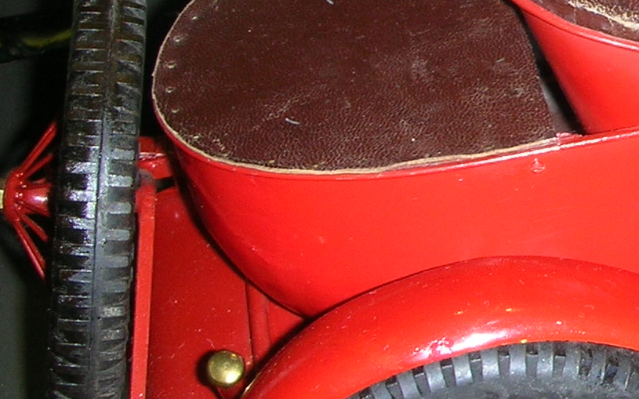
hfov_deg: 16.0
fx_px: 2055
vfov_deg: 11.1
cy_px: 90
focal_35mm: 118
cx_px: 987
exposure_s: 1/60.1
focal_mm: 5.8
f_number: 3
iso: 58
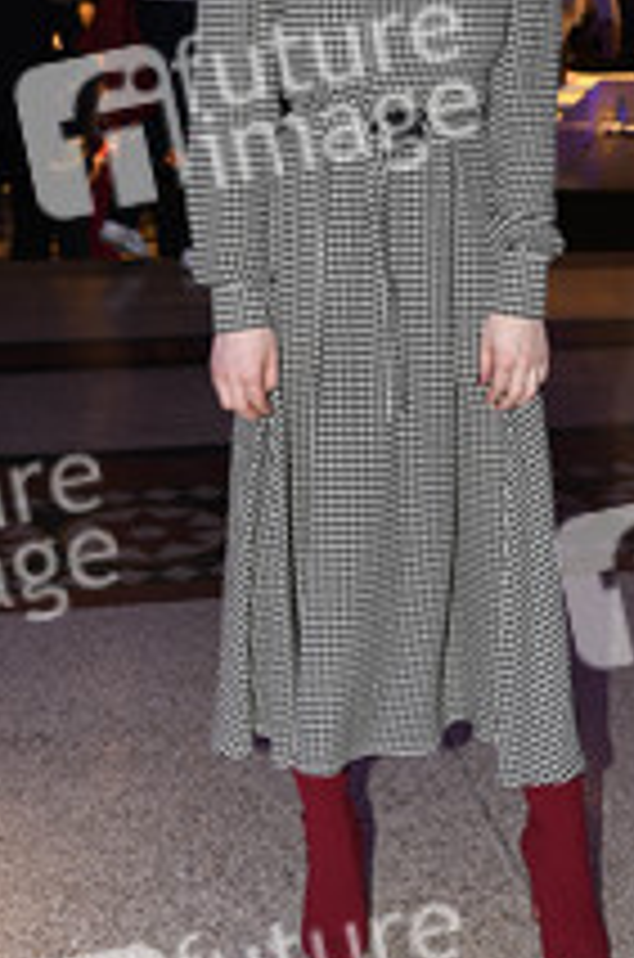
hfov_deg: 21.1
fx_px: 1699
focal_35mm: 64
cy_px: 337
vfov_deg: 31.3
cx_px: 378
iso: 1000
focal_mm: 34
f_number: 5
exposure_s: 1/60
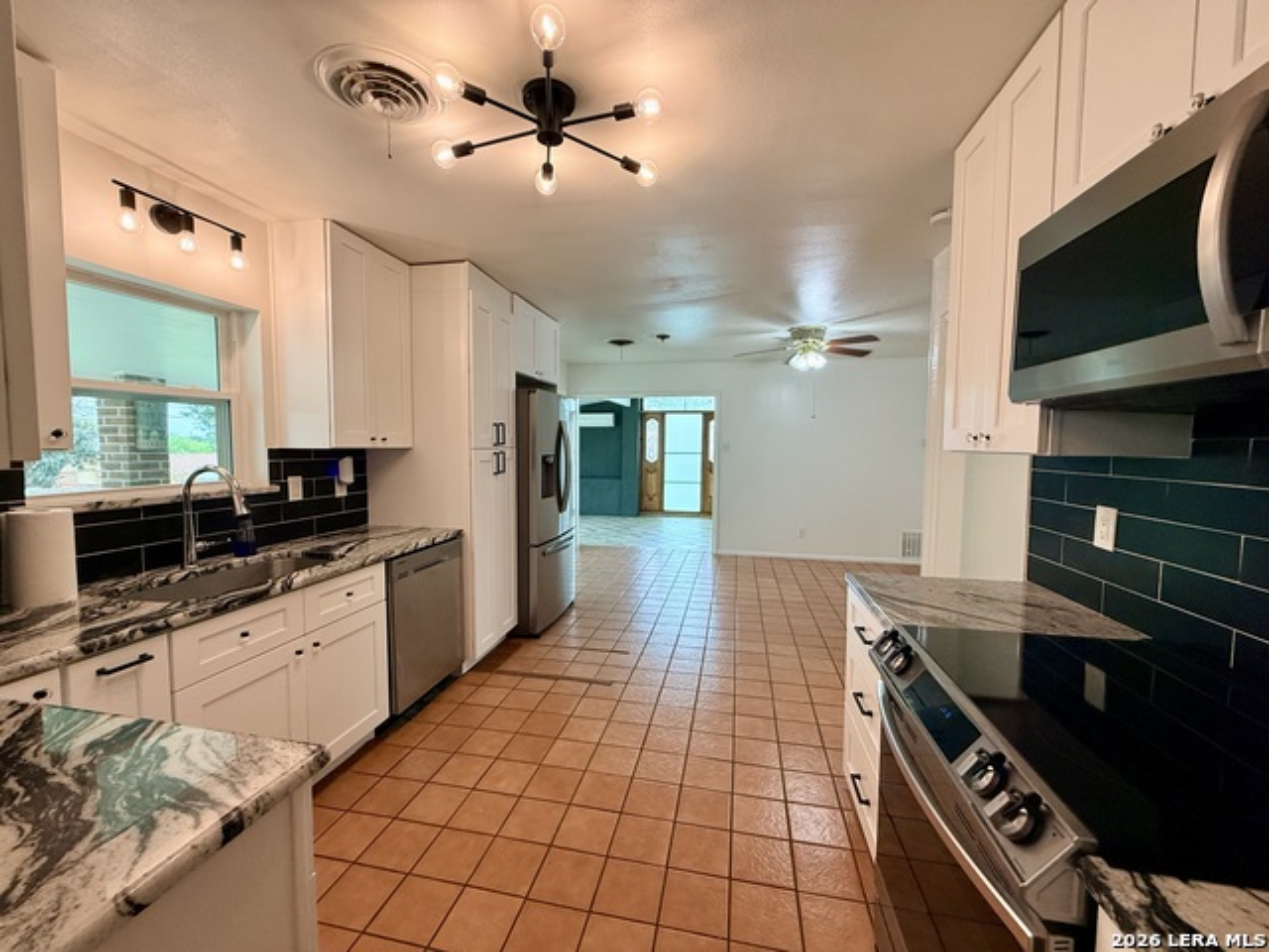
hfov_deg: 102.1
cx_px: 634
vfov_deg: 85.7
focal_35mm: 14
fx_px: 513
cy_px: 476
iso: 160
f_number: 2.2
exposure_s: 1/120
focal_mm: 2.22
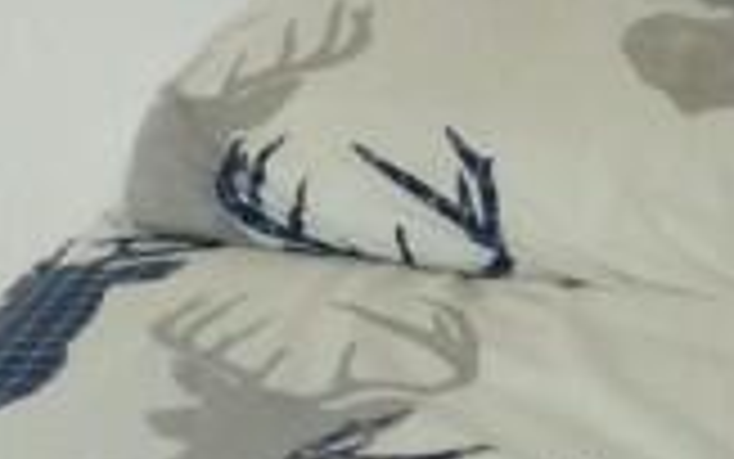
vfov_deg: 9.6
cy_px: -234
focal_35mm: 133
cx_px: -689
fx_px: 2661
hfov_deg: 13.6
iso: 100
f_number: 2.8
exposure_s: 1/60
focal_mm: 3.6
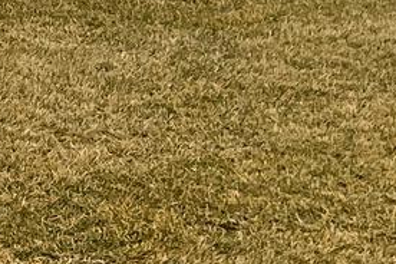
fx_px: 2211
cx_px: -412
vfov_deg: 6.6
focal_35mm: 201
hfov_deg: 9.5
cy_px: -286
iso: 50
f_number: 1.5
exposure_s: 1/2841
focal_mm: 5.7
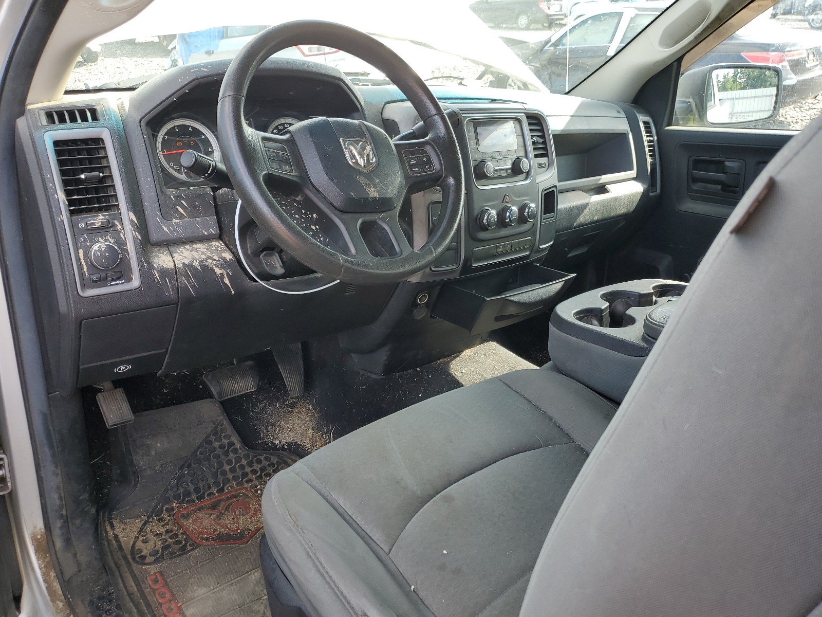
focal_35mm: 26
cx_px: 411
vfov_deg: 53.1
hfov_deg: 67.3
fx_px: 617
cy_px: 308
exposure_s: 1/270
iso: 50
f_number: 1.5
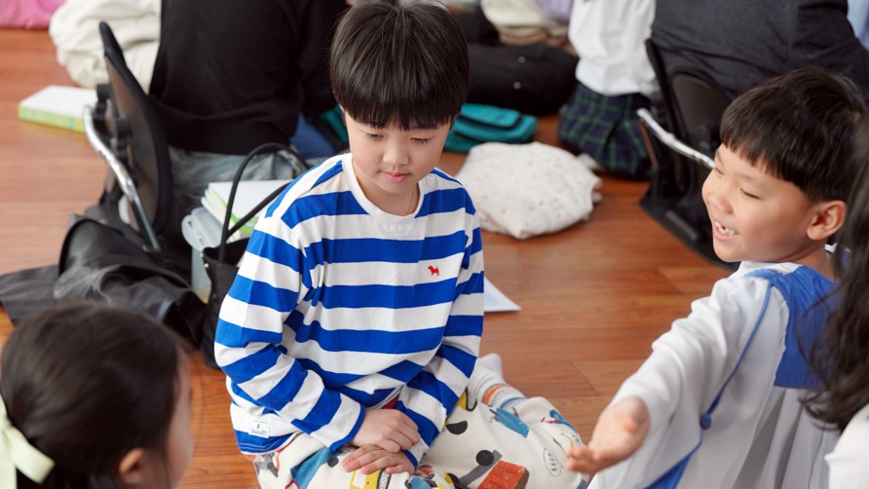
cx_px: 433
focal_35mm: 74
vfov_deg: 16.3
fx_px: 1705
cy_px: 269
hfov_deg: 28.6
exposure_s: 1/160
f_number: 4
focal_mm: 70
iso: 800
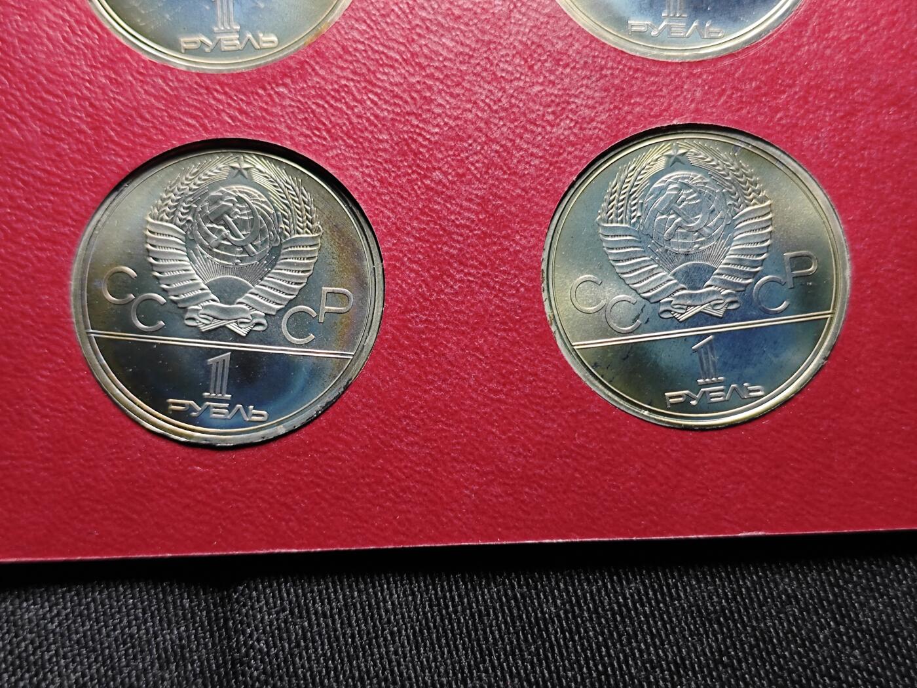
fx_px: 1298
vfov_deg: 29.7
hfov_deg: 38.9
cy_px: 344
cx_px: 458
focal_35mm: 49
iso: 200
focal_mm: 5.84
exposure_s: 1/62.2
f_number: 1.6
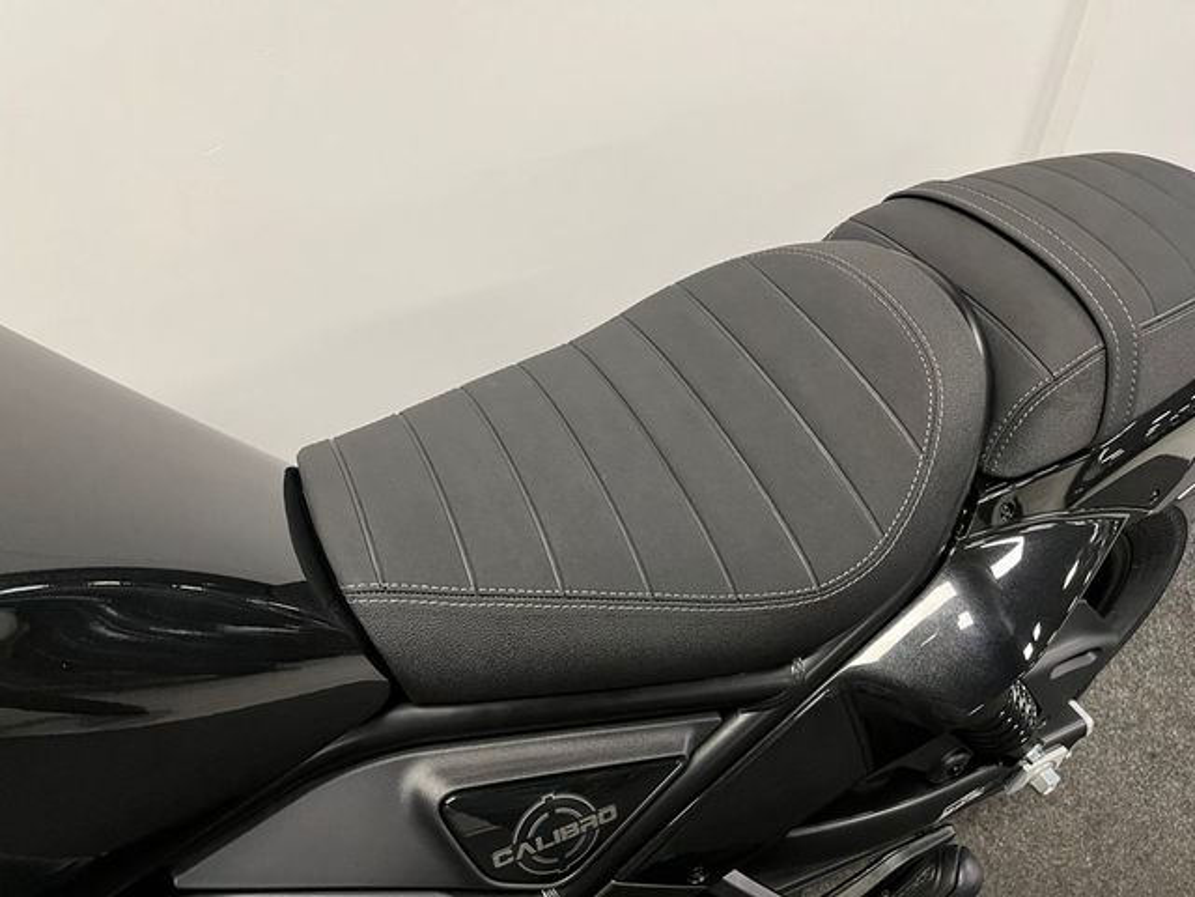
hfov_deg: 67.3
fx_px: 898
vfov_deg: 53.1
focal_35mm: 26
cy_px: 448
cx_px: 598
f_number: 1.6
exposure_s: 1/50
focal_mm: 5.1
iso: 160
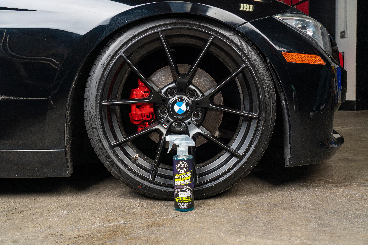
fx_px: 348
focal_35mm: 34
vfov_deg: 38.9
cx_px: 184
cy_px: 122
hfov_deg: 55.8
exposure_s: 1/125
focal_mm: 34
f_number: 8
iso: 200
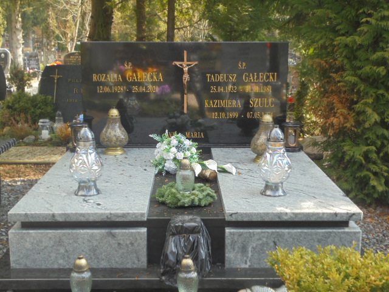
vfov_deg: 29.7
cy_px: 146
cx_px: 194
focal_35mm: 49
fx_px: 551
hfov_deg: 38.9
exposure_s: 1/80
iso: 100
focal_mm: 8.9
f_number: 4.8
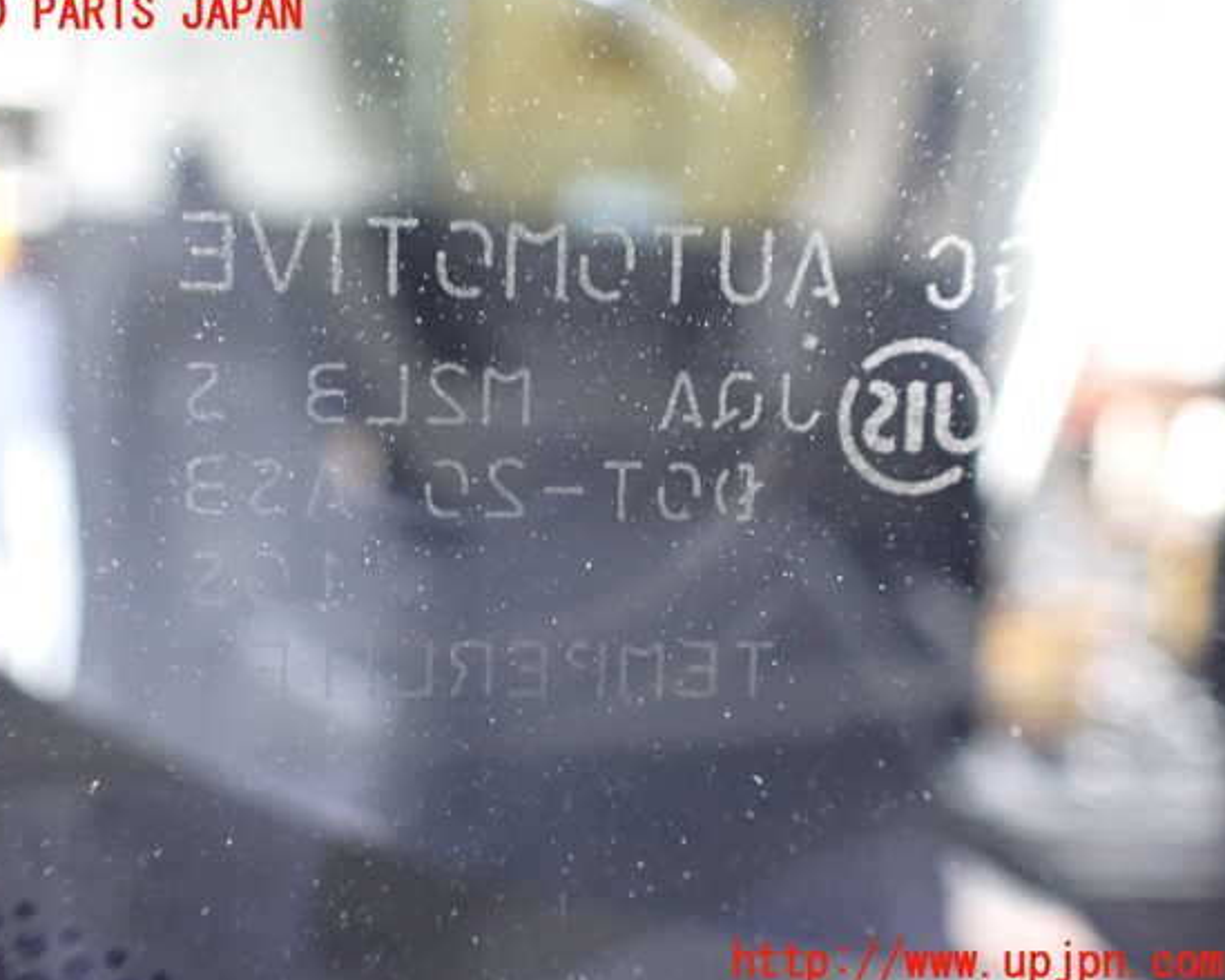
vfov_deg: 45.8
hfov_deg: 55.6
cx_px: 567
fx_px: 1160
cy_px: 489
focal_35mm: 32
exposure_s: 1/50
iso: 800
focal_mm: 5.4
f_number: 2.3
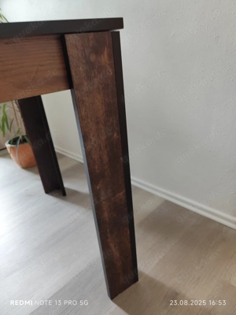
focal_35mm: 23
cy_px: 158
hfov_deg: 58.9
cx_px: 118
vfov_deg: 73.9
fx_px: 209
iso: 1000
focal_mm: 6.19
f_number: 1.65
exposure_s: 1/25
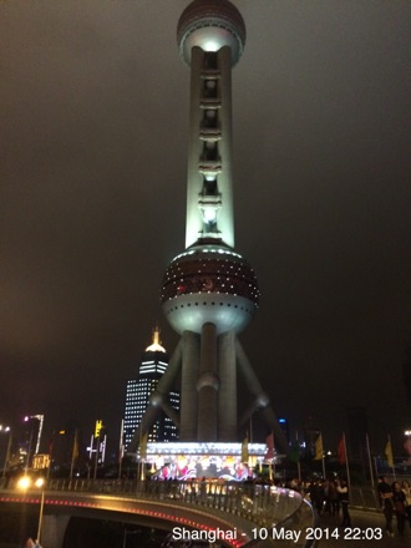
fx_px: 475
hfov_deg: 46.8
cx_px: 206
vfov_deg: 60.0
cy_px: 274
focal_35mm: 30
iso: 320
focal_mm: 4.12
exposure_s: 1/20
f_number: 2.2
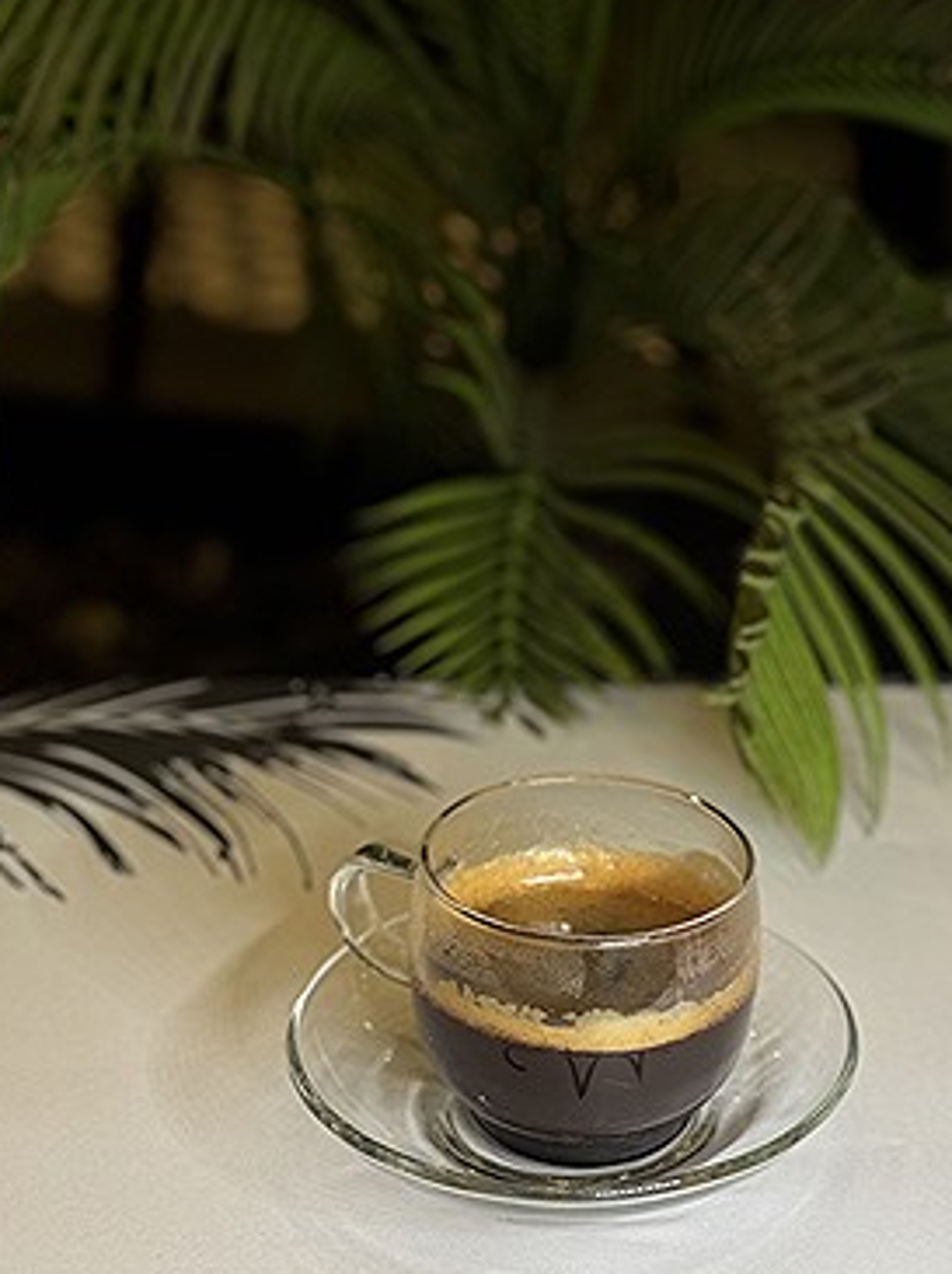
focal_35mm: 79
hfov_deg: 18.6
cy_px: 548
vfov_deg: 24.7
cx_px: 572
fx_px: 2902
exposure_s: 1/100
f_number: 1.78
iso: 64
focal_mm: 6.76
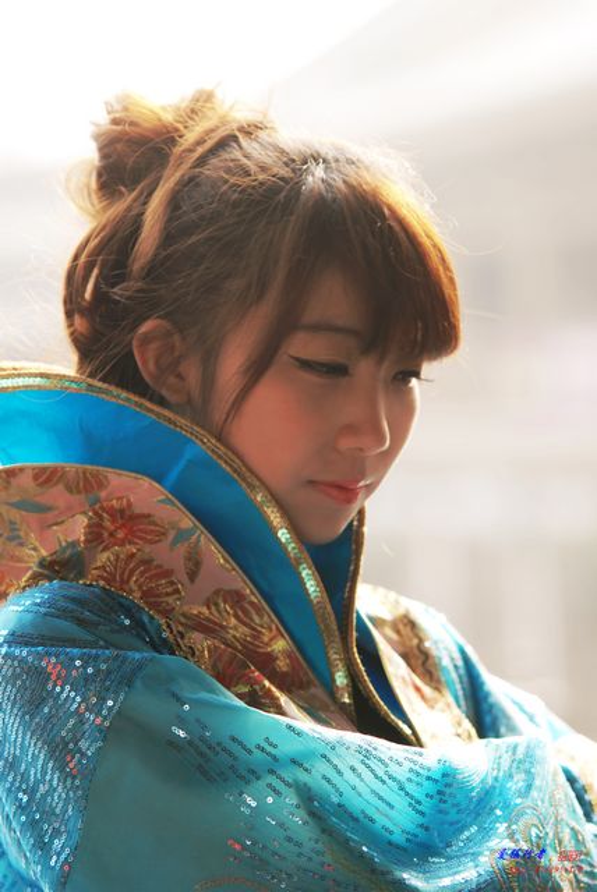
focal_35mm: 165
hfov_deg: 8.3
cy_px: 446
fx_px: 4095
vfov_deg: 12.4
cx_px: 298
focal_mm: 110
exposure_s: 1/80
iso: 100
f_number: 2.8
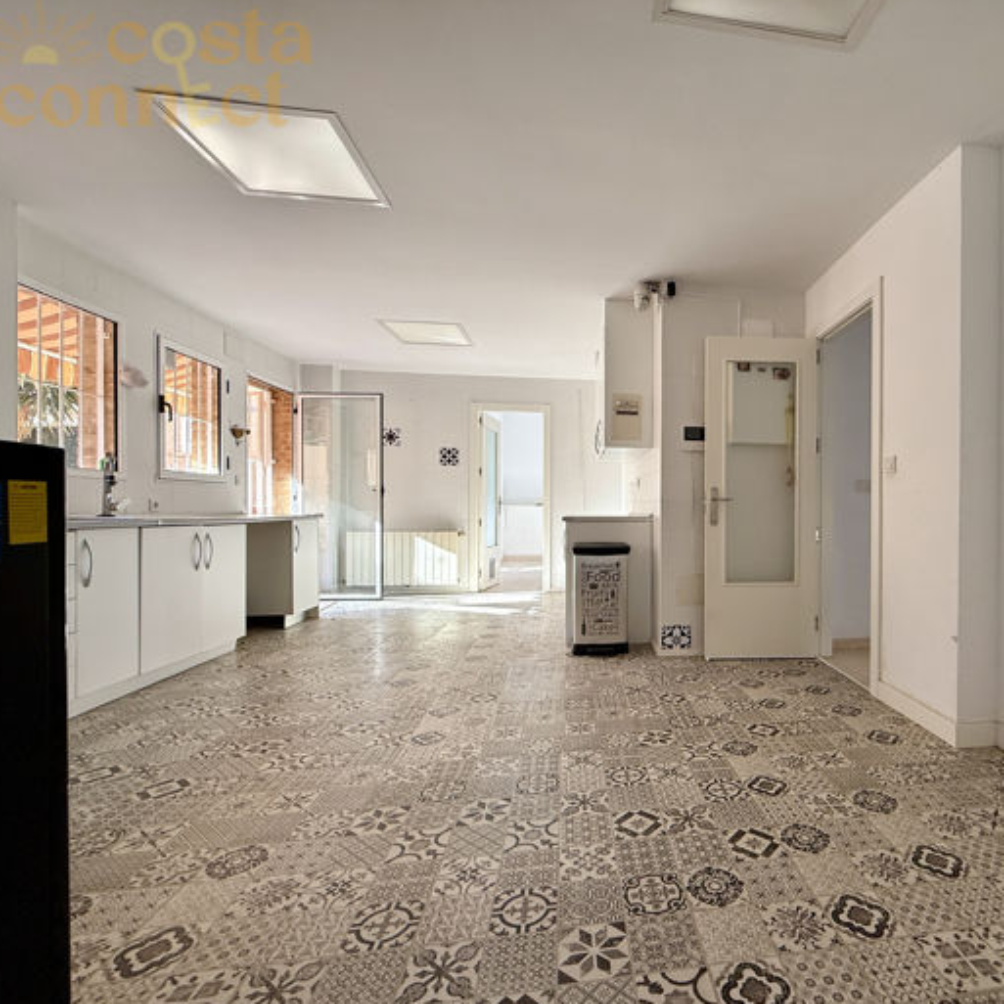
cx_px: 661
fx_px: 558
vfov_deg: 84.0
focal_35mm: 17
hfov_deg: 81.4
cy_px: 511
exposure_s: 1/109
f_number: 2.2
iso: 64
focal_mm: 2.22
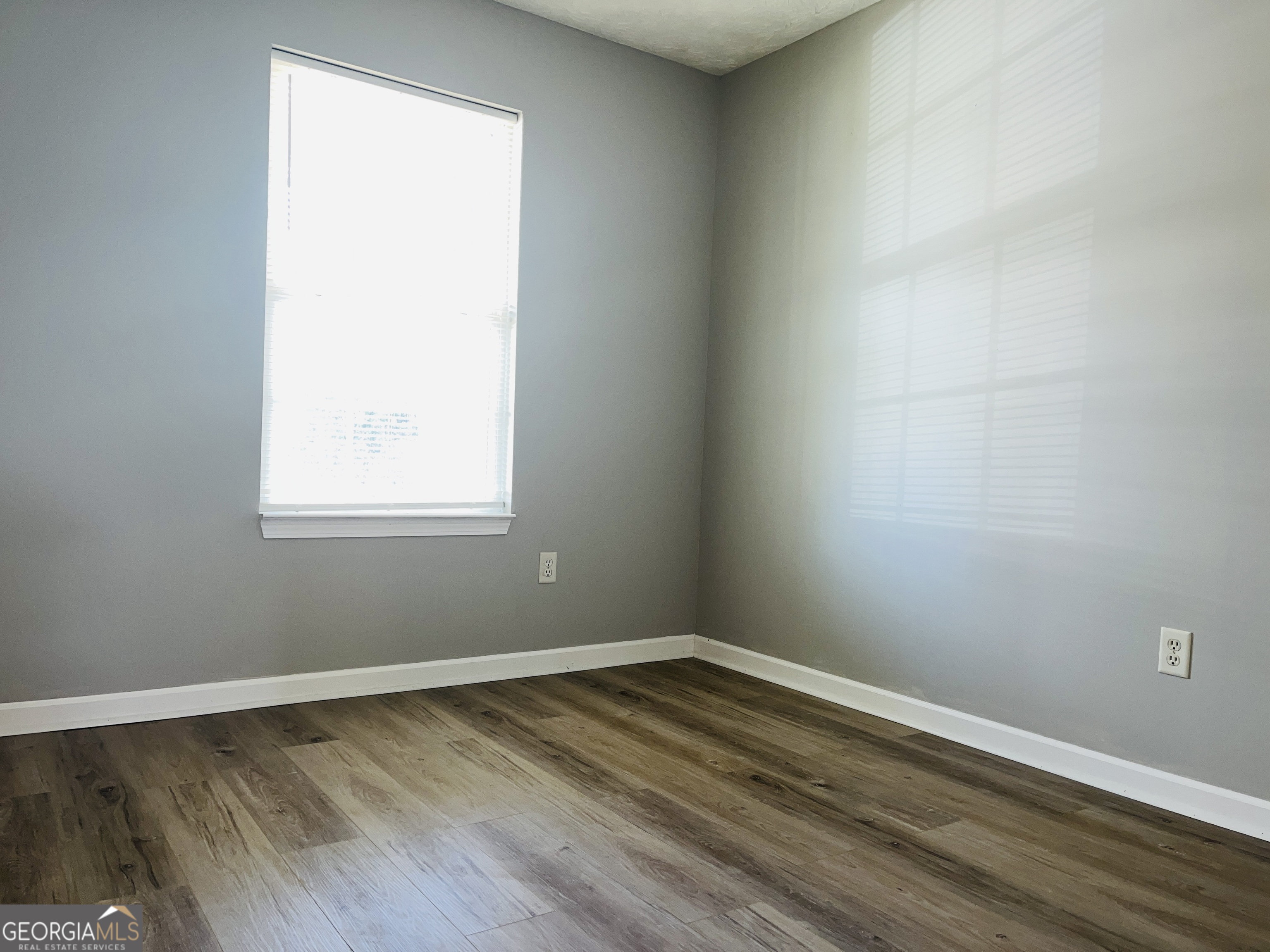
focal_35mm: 26
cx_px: 635
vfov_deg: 53.1
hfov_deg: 67.3
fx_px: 954
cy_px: 476
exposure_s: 1/17
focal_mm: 5.1
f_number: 1.6
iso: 64
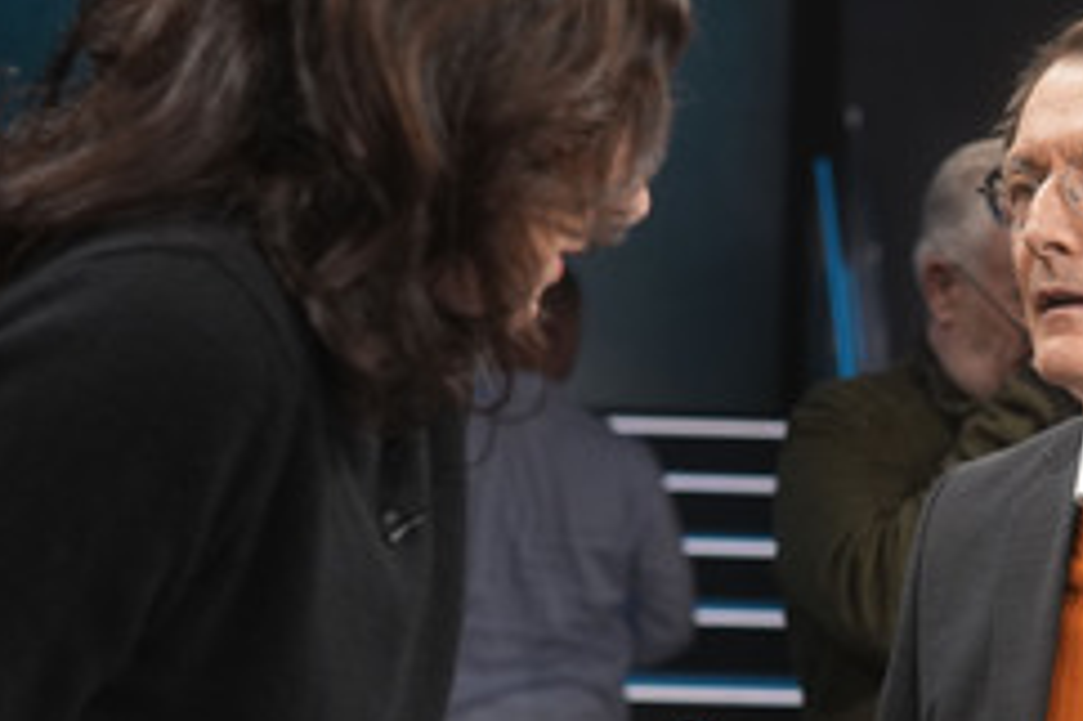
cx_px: 839
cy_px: 524
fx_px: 2525
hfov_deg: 23.9
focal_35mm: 84
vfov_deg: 16.2
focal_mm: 30
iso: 640
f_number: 2.2
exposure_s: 1/160
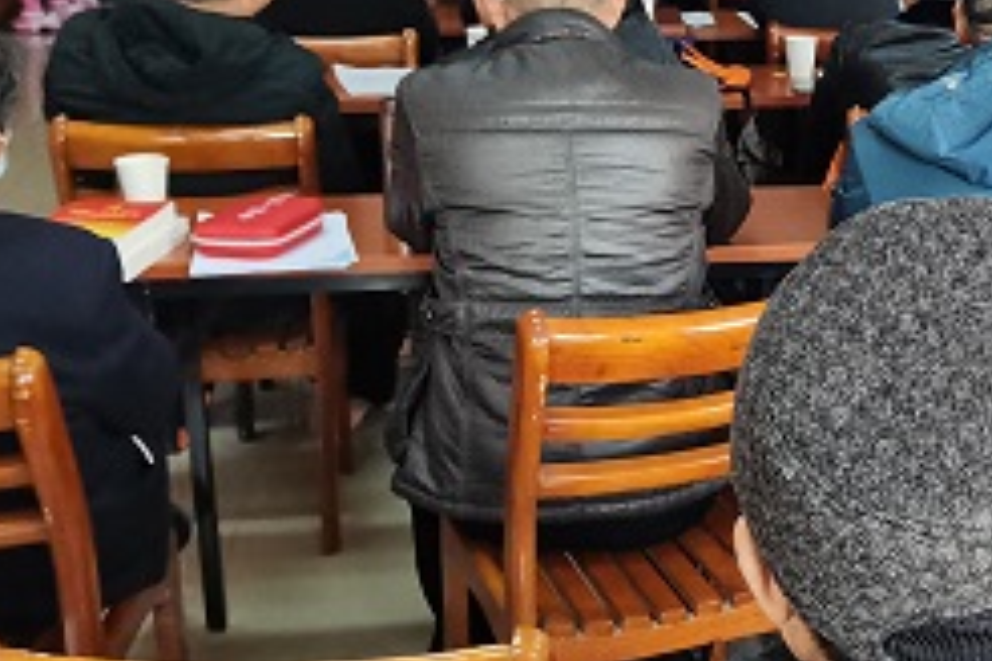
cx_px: 927
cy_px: 282
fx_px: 1819
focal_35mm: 66
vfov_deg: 20.6
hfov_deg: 29.1
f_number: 1.8
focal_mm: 5.58
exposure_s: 1/60
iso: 200
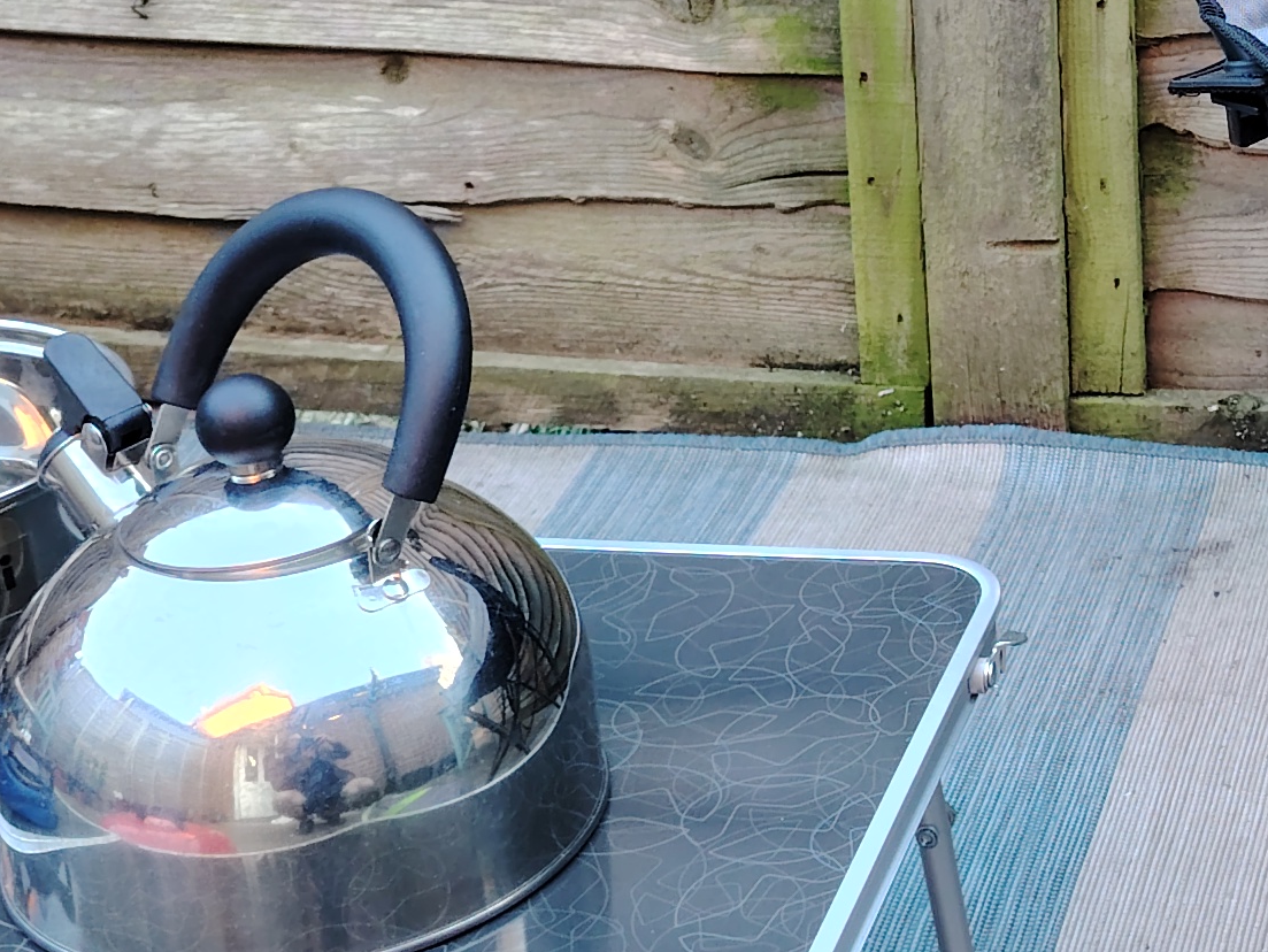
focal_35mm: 87
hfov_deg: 21.4
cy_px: 161
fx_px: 3188
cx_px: 1396
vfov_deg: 16.8
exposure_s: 1/100
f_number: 1.75
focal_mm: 5.25
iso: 894
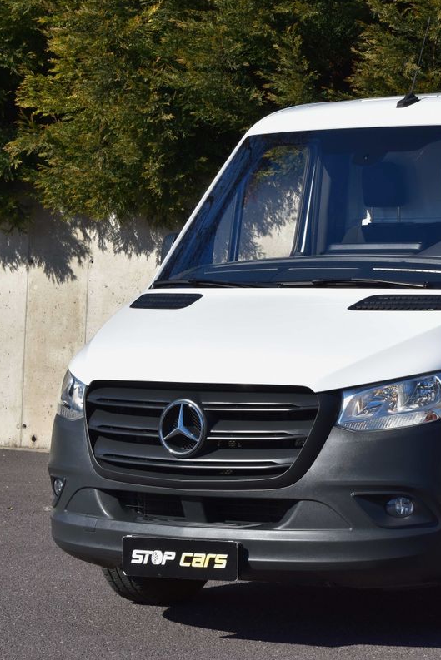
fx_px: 2167
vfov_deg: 17.3
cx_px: 469
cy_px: 329
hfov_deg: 11.5
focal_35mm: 118
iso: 280
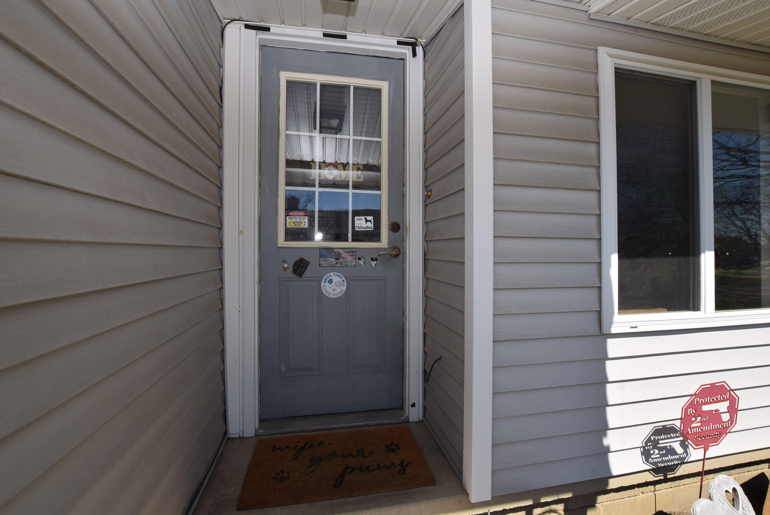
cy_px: 258
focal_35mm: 15
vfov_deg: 77.4
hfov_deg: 100.3
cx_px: 385
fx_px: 321
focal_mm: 10
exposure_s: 1/200
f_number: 8
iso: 100
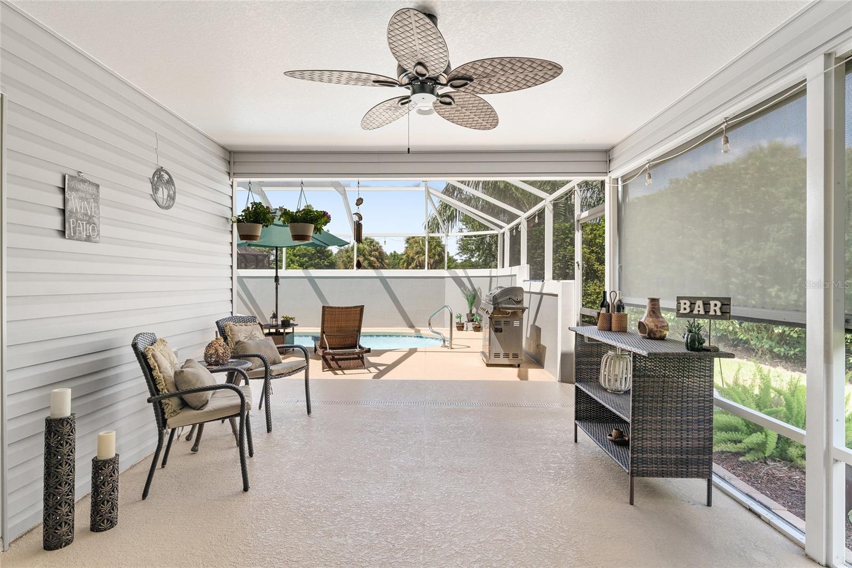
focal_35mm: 19
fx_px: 450
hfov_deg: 86.9
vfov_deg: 64.5
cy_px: 284
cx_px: 426
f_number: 8
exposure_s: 1/80
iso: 320
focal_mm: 19
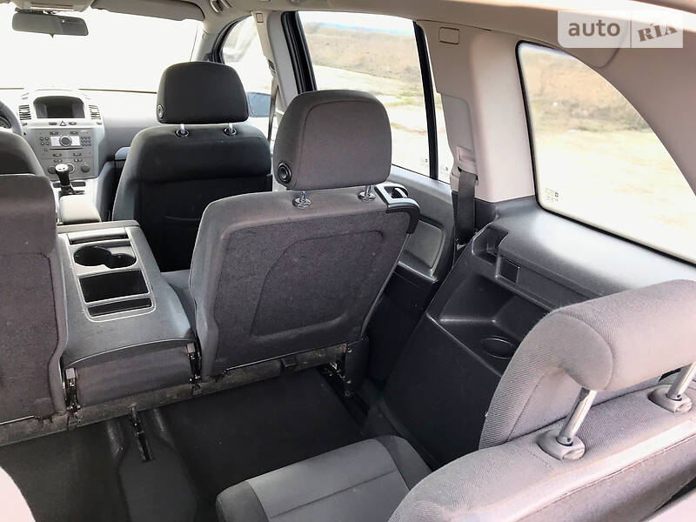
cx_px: 348
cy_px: 261
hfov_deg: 63.4
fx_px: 563
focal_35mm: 28
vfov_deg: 49.7
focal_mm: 4
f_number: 1.8
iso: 25
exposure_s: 1/45
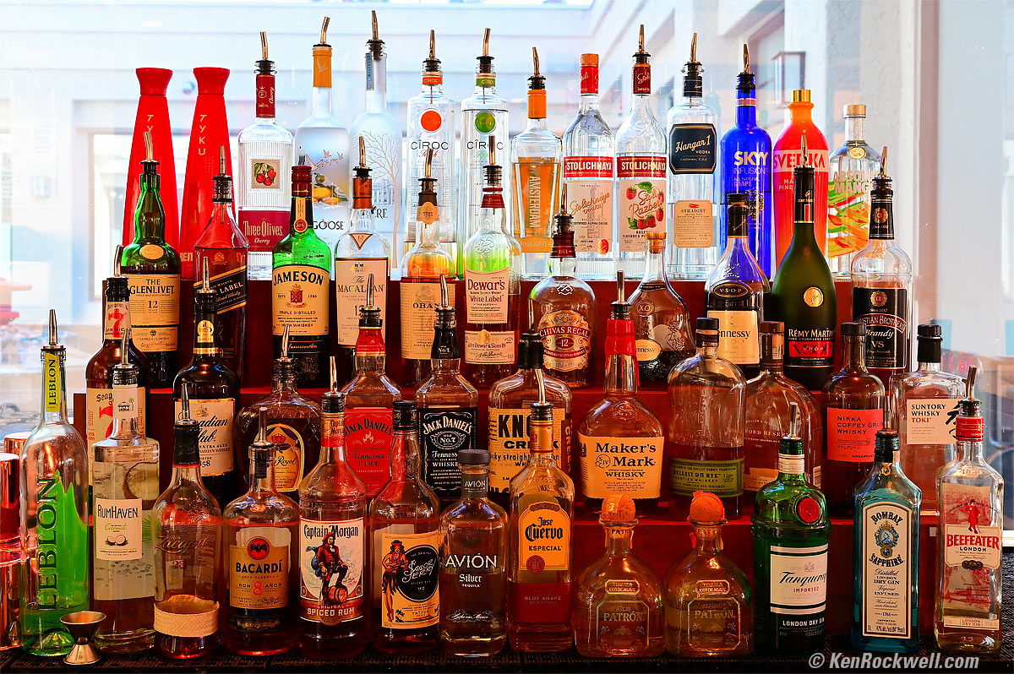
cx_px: 507
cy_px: 337
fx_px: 1266
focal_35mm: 45
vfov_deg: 29.8
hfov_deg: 43.6
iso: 800
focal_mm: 45
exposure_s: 1/13
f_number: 8
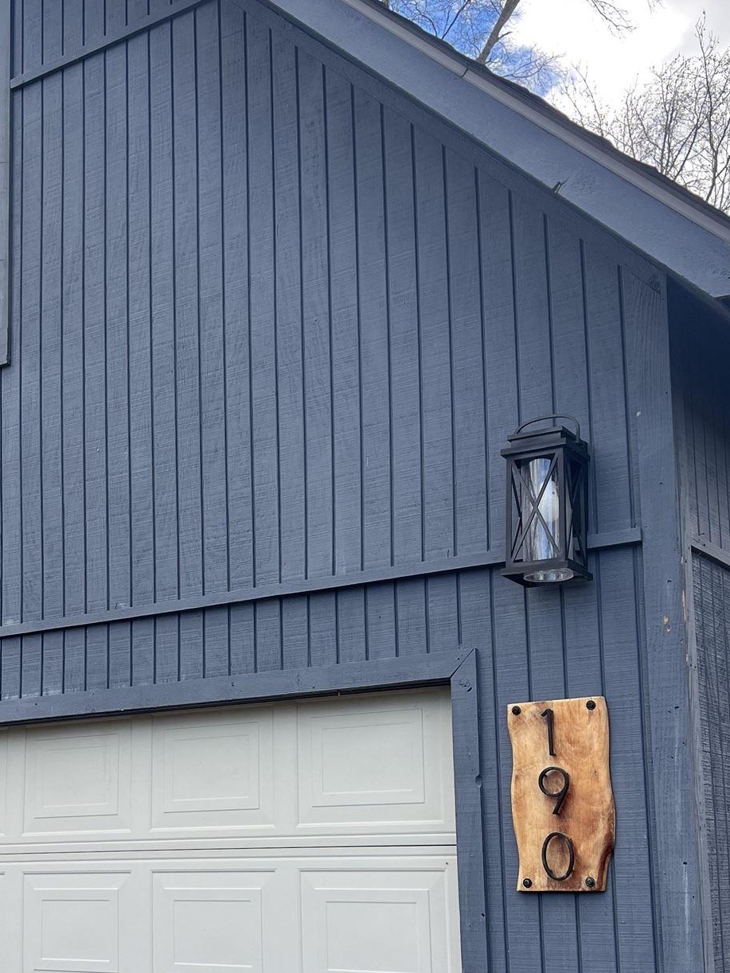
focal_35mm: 49
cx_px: 244
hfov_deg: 29.5
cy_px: 671
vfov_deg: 38.3
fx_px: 1378
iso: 50
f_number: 1.5
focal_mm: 5.7
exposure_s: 1/827
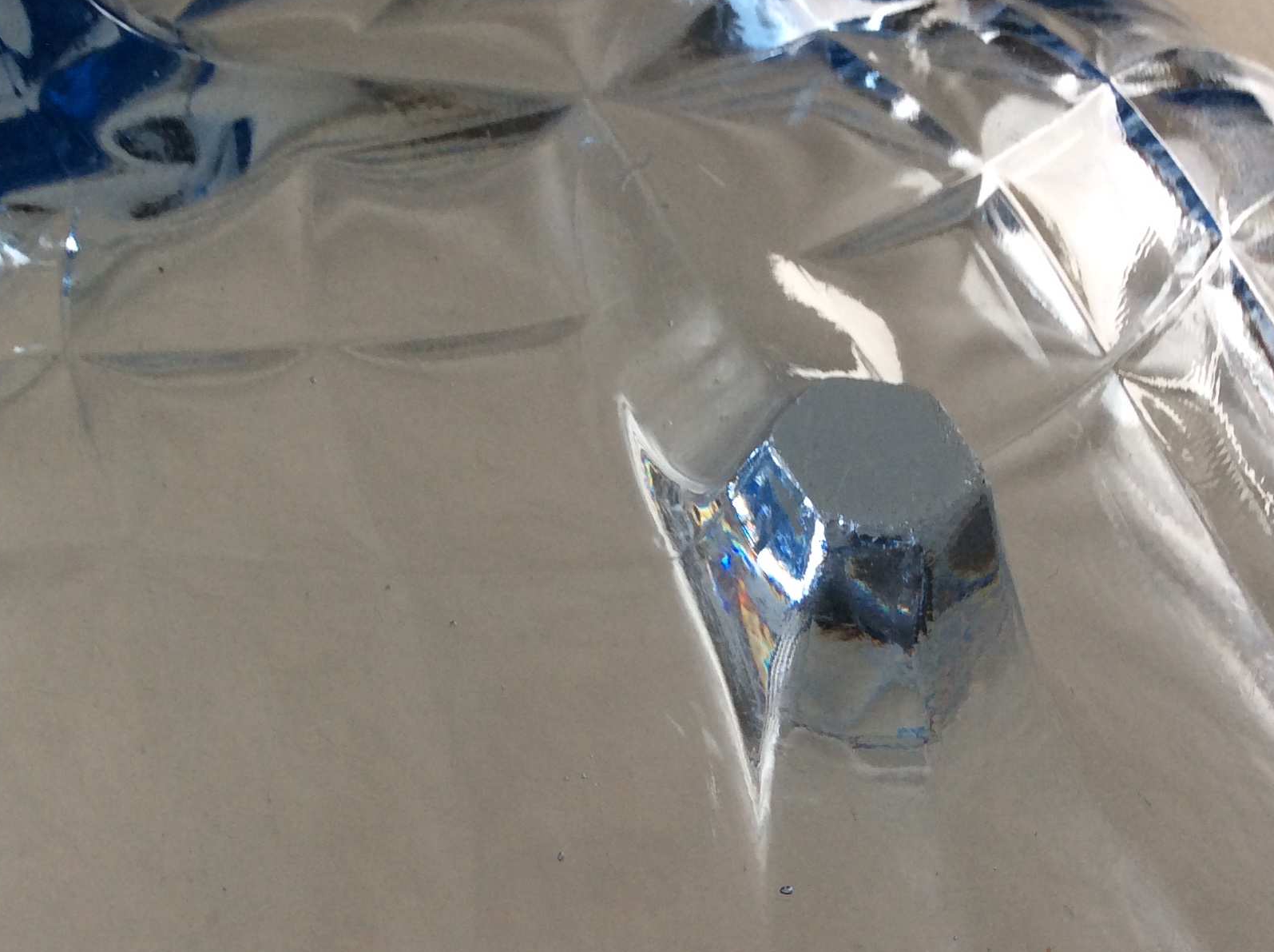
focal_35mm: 52
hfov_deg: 36.8
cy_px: 444
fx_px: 1911
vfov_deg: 28.0
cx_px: 552
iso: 40
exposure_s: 1/33
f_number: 2.4
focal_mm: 3.3
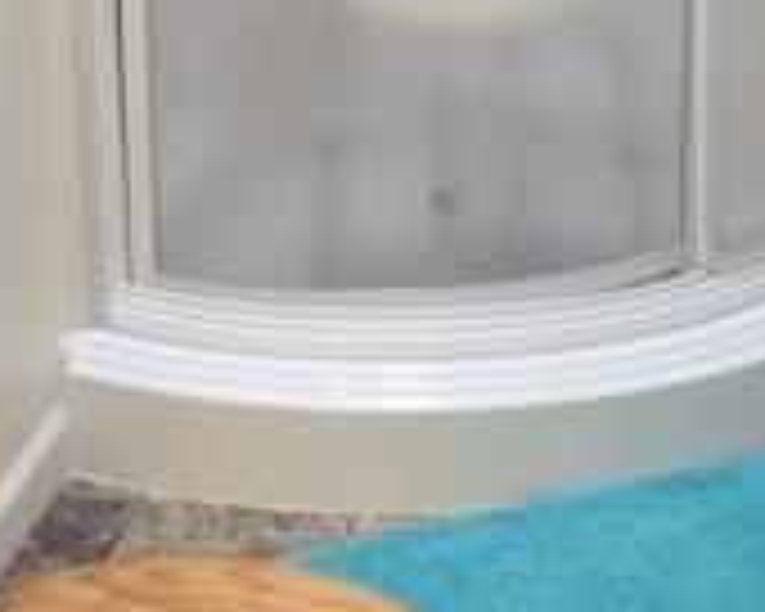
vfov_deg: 10.9
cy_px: 72
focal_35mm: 141
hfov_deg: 13.7
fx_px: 3192
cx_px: 304
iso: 50
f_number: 2.4
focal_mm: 3.3
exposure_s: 1/24
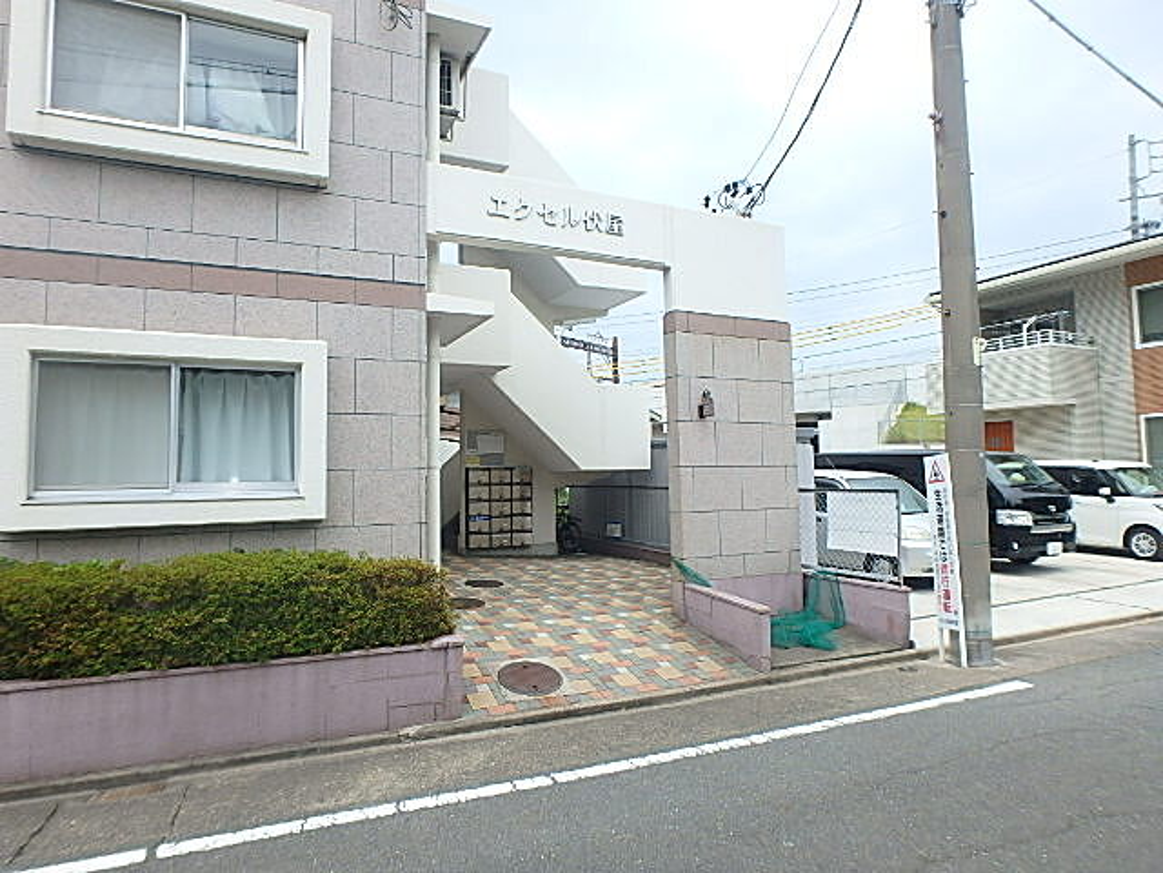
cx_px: 582
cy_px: 436
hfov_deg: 79.0
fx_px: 706
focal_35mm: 21
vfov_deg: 63.4
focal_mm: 3.7
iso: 125
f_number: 3.5
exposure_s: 1/500
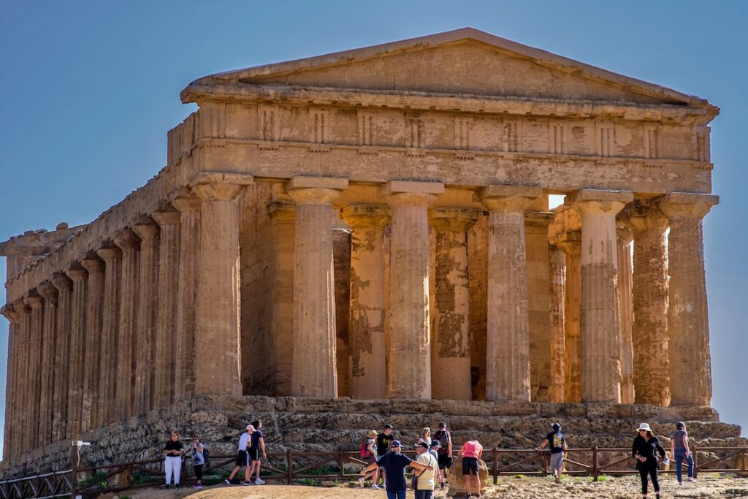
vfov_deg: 10.7
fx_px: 2660
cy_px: 250
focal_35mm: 128
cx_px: 374
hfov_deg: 16.0
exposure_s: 1/250
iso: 200
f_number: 5
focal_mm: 85
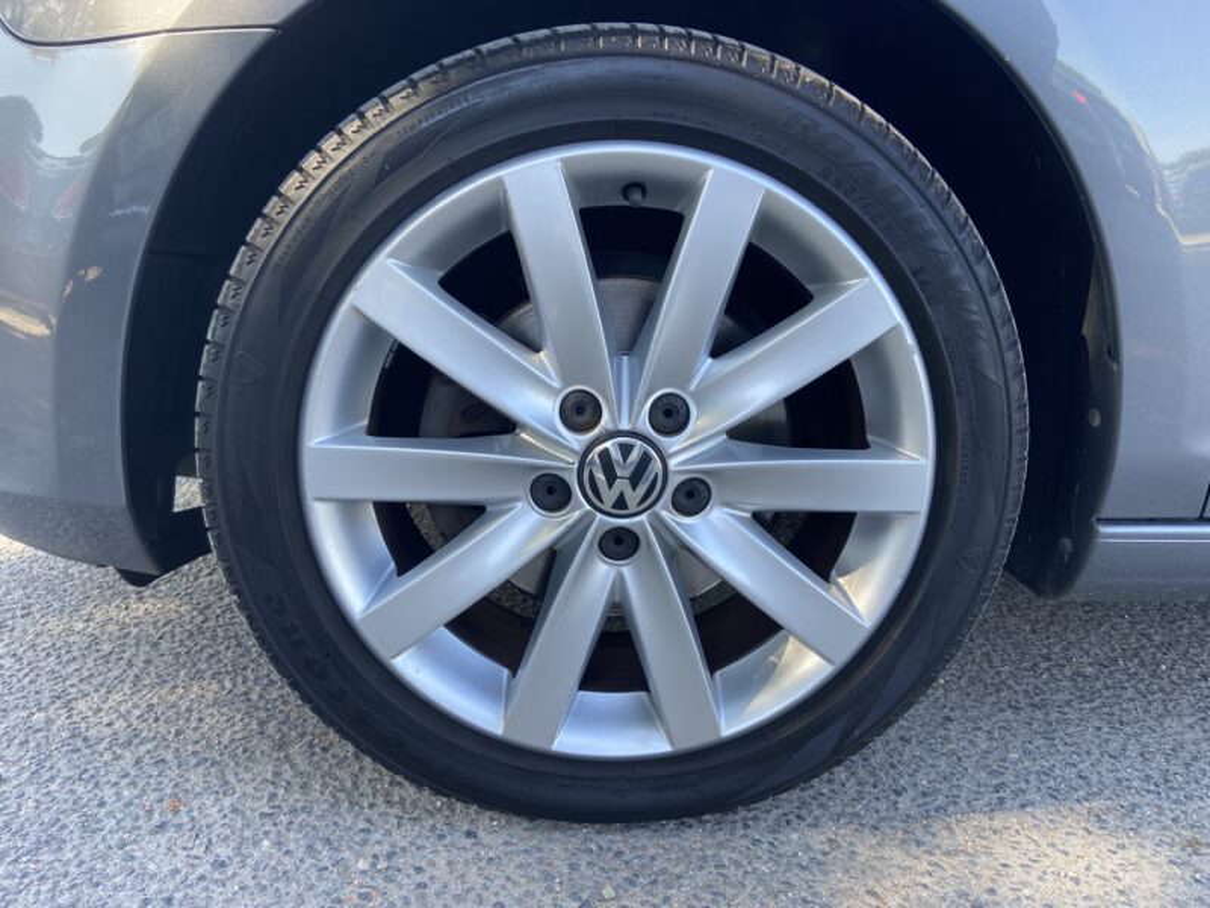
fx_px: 909
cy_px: 454
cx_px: 605
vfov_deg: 53.1
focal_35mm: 26
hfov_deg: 67.3
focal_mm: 4.25
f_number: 1.8
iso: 40
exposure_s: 1/121
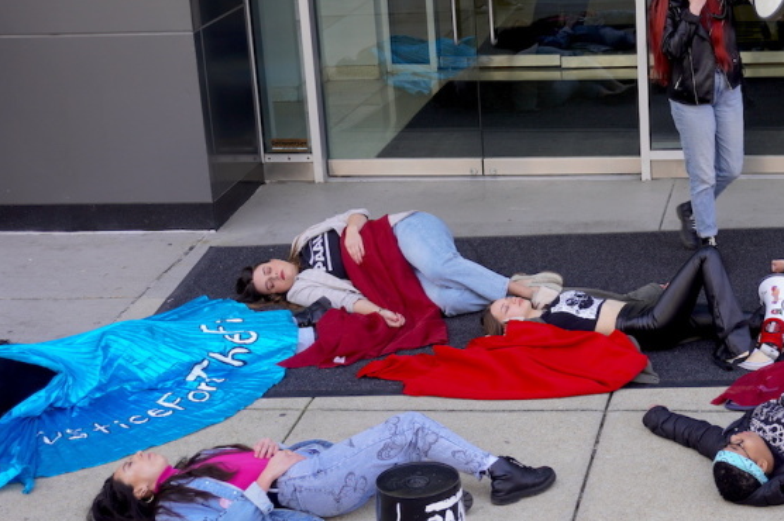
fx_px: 1698
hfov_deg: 25.7
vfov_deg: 17.5
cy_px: 270
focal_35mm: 78
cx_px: 596
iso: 100
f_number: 5.6
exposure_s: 1/80
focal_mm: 34
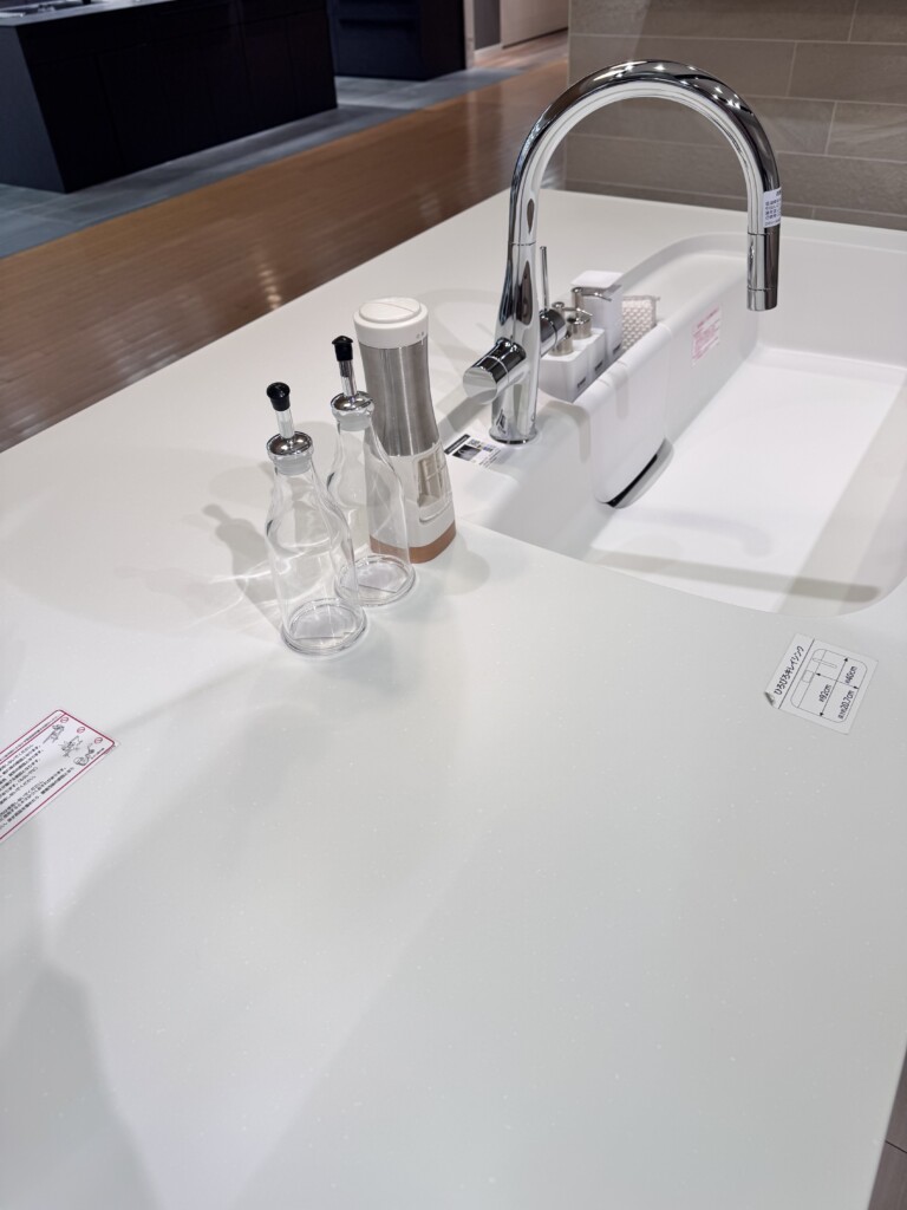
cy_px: 605
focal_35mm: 24
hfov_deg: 56.8
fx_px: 838
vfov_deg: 71.6
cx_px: 454
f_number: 1.78
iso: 64
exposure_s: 1/117
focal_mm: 6.76
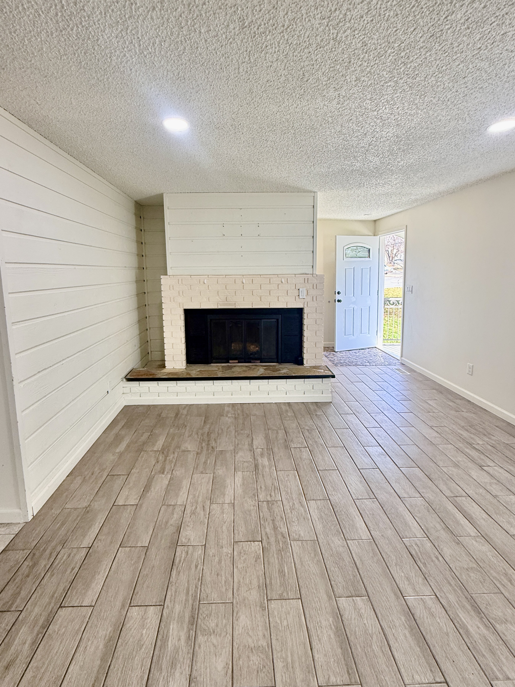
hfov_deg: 85.7
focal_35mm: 14
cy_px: 344
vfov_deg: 102.1
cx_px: 258
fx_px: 278
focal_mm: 2.22
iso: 160
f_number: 2.2
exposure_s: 1/120
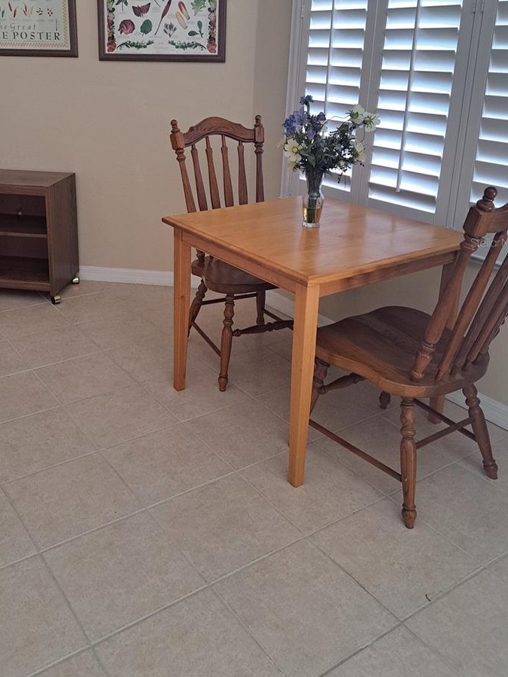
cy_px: 242
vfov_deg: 55.9
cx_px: 185
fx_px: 626
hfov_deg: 43.7
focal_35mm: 32
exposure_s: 1/60
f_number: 1.8
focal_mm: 5.23
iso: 160
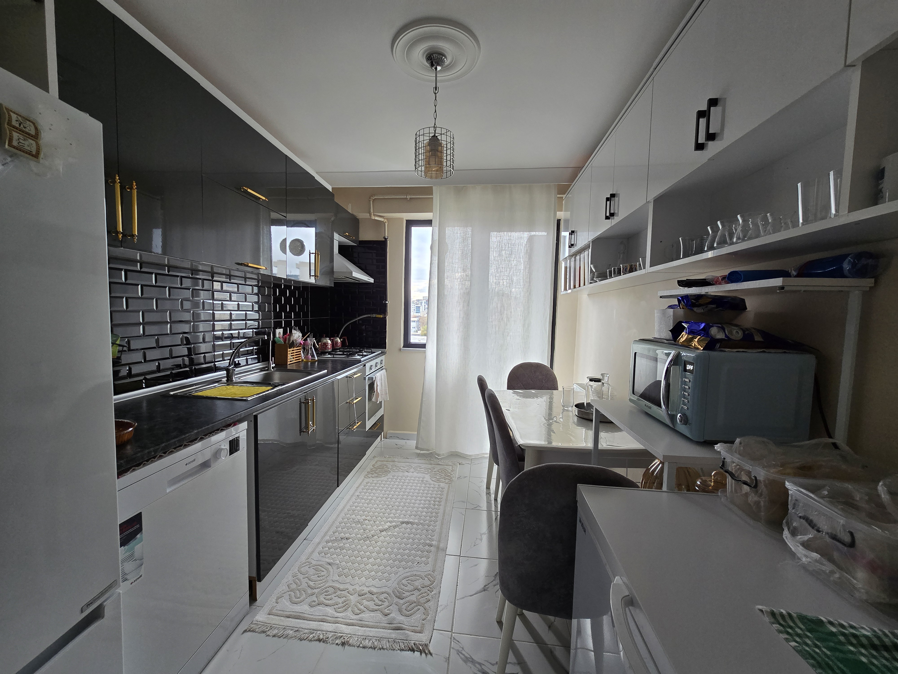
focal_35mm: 13
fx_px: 337
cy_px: 337
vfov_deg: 89.9
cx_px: 449
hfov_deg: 106.2
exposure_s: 1/50
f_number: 2.2
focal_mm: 2.2
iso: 160
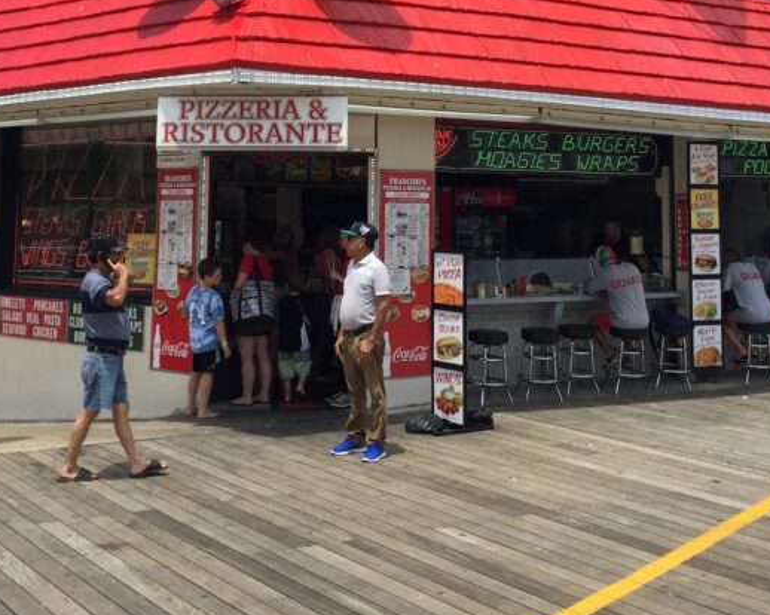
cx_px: 384
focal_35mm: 56
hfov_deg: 33.6
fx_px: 1276
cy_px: 61
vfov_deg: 26.2
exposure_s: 1/2326
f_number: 2.2
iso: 32
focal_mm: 4.15
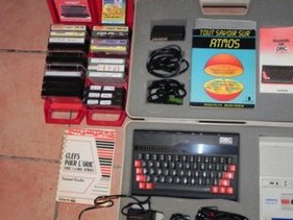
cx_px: 172
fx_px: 313
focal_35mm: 37
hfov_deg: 49.9
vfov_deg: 38.6
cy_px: 129
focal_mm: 4.6
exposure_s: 1/30
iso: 200
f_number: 2.8
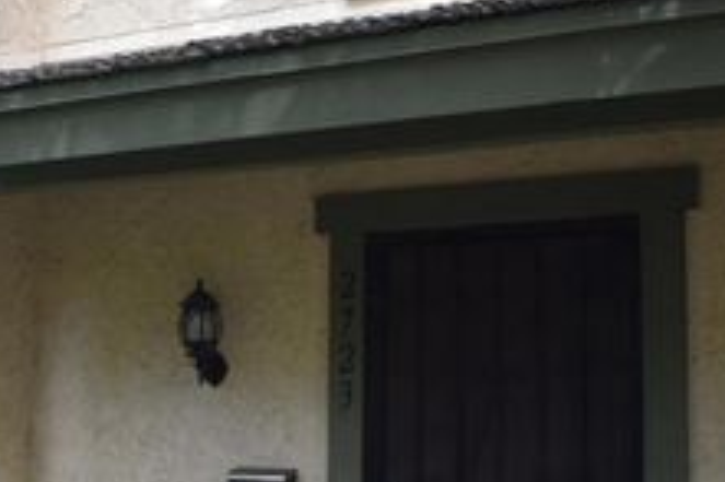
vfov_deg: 22.1
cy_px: 320
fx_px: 1228
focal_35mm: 61
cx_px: 174
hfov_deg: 32.2
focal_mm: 18
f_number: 6.3
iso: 400
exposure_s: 1/160
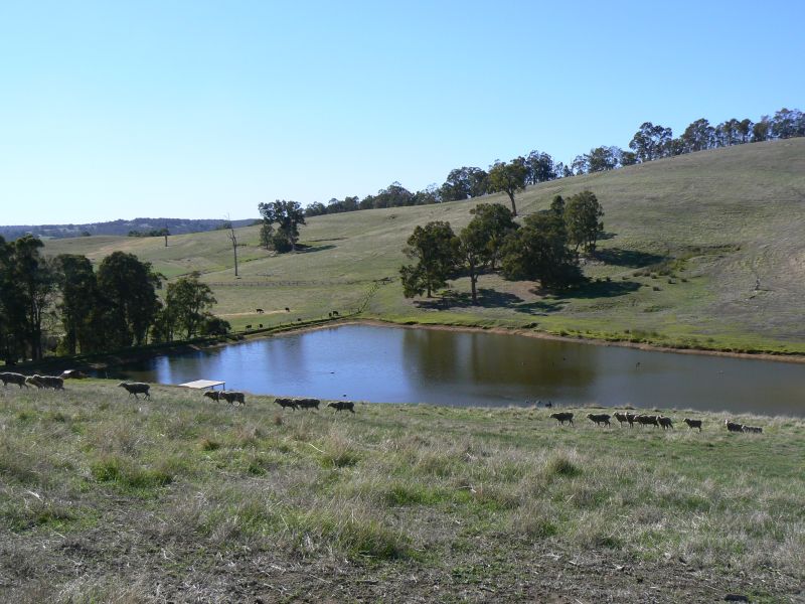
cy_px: 302
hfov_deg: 51.4
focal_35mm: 36
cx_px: 402
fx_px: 837
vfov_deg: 39.7
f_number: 6.3
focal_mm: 6
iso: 80
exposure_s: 1/500
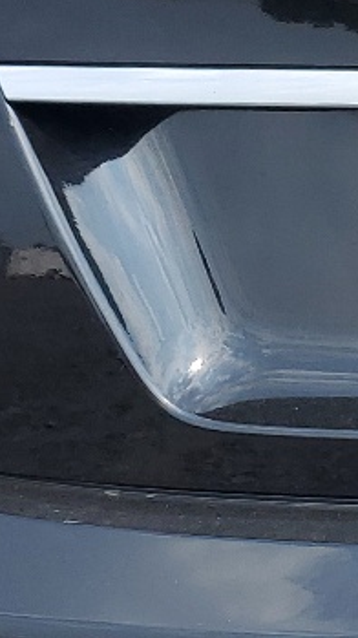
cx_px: 597
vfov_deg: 16.5
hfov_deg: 9.0
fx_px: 2197
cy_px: 214
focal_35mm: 130
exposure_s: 1/2000
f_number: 1.5
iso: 50
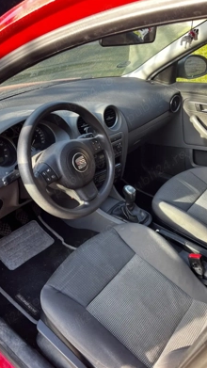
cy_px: 184
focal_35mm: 29
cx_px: 102
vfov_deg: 66.1
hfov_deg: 40.2
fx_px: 283
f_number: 1.6
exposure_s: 1/122
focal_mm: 5.1
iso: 50
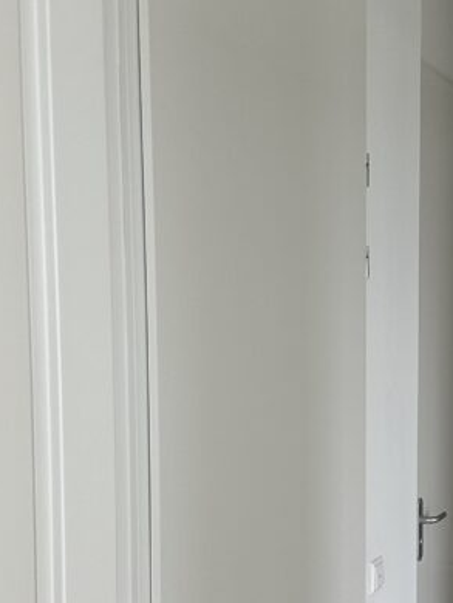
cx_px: 387
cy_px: 394
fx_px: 1098
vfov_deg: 30.5
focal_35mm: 63
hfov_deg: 22.9
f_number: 1.78
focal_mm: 6.86
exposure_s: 1/62
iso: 250
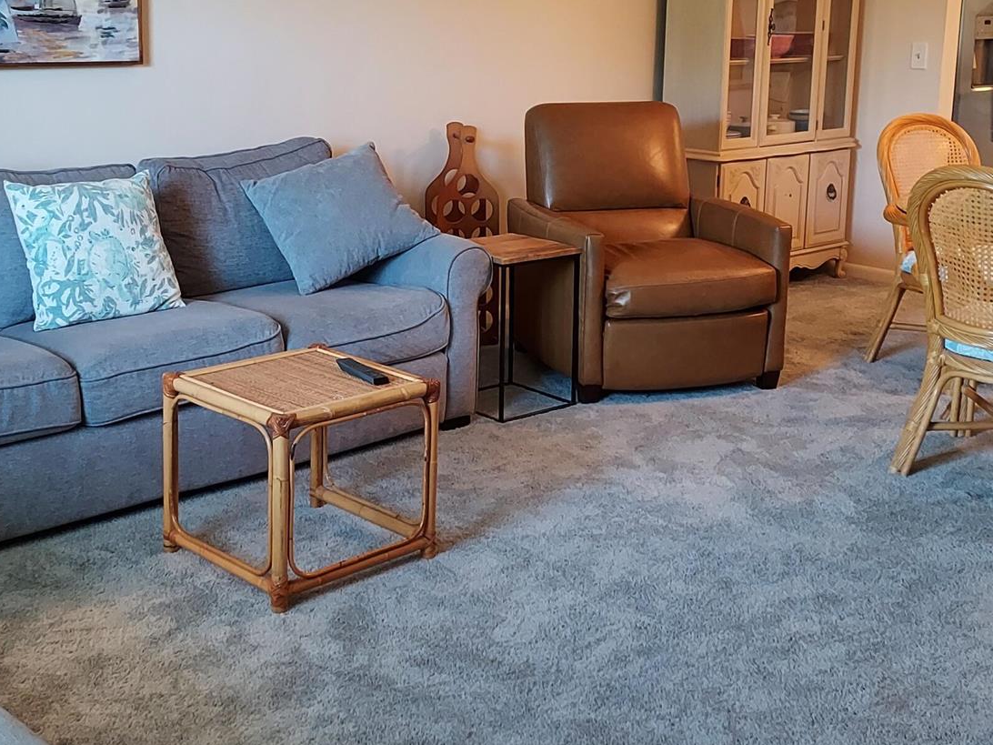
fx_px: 1291
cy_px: 247
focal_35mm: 45
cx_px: 426
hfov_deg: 42.0
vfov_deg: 31.9
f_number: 1.8
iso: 400
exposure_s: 1/40
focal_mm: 4.6
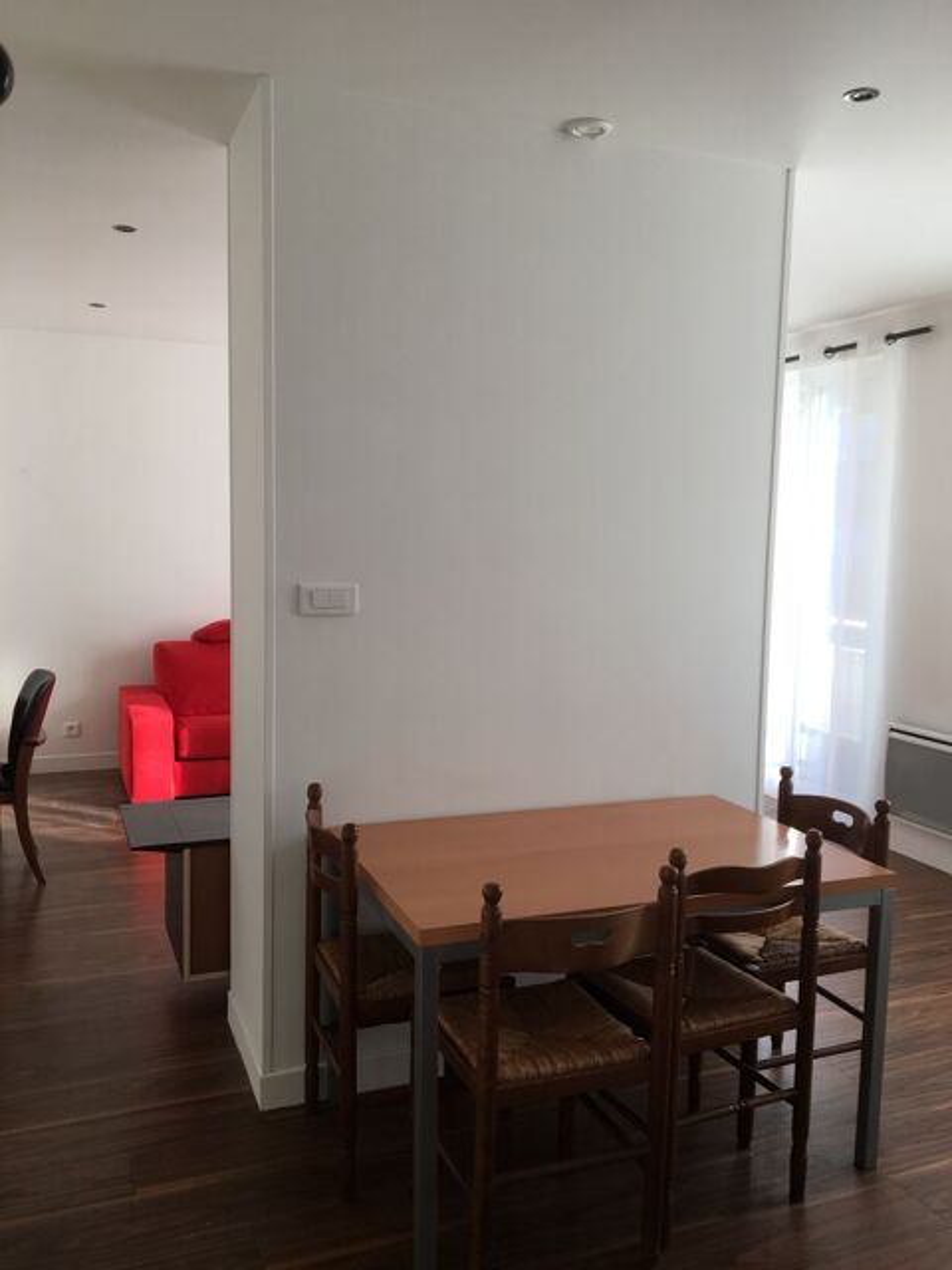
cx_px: 476
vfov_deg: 61.7
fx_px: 1063
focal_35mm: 29
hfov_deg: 48.2
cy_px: 635
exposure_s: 1/100
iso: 25
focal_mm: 4.15
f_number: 2.2
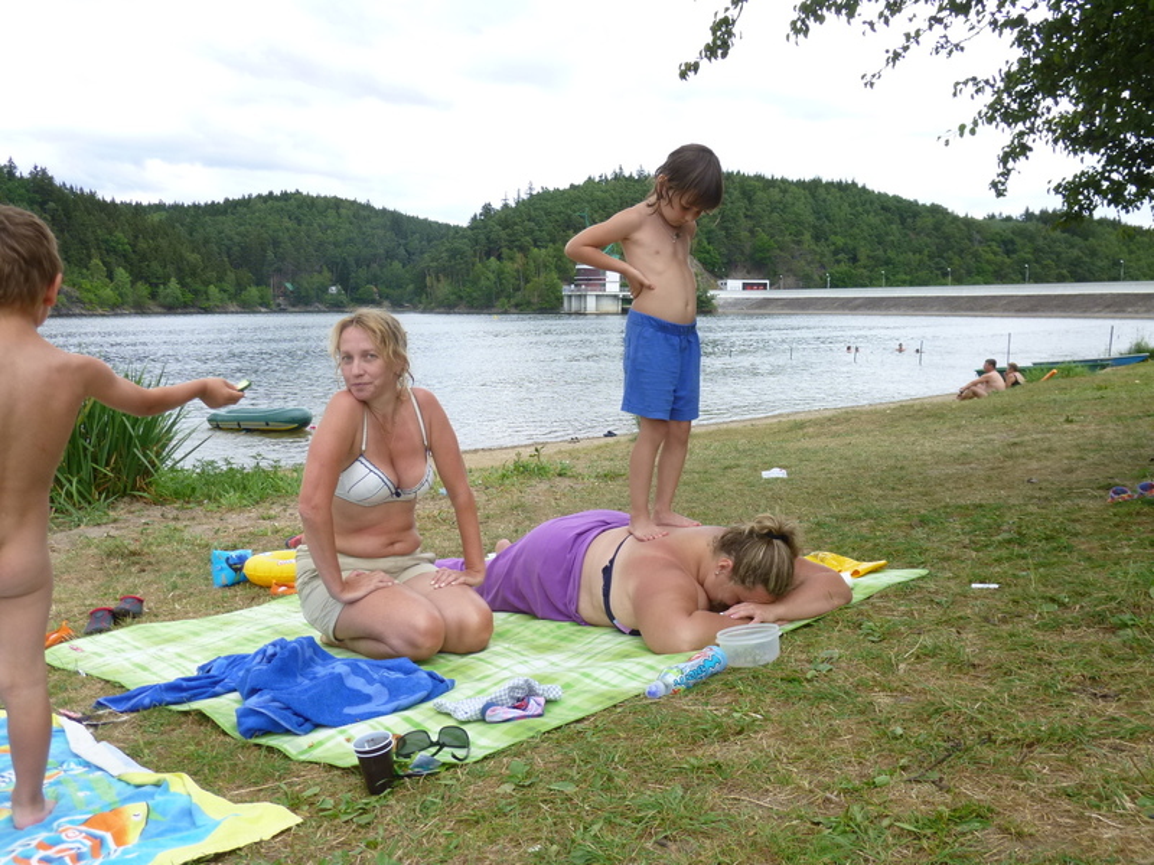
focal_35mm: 29
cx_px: 577
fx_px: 967
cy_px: 432
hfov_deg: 61.7
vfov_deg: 48.2
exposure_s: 1/125
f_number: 3.3
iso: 100
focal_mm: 5.2
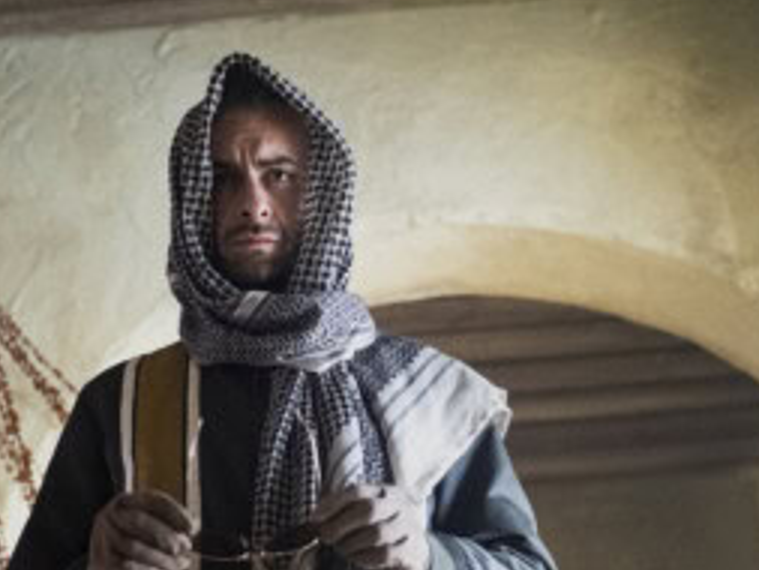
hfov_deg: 21.8
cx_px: 357
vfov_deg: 16.4
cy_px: 345
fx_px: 1974
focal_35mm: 90
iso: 2000
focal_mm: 25
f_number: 1.2
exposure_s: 1/250
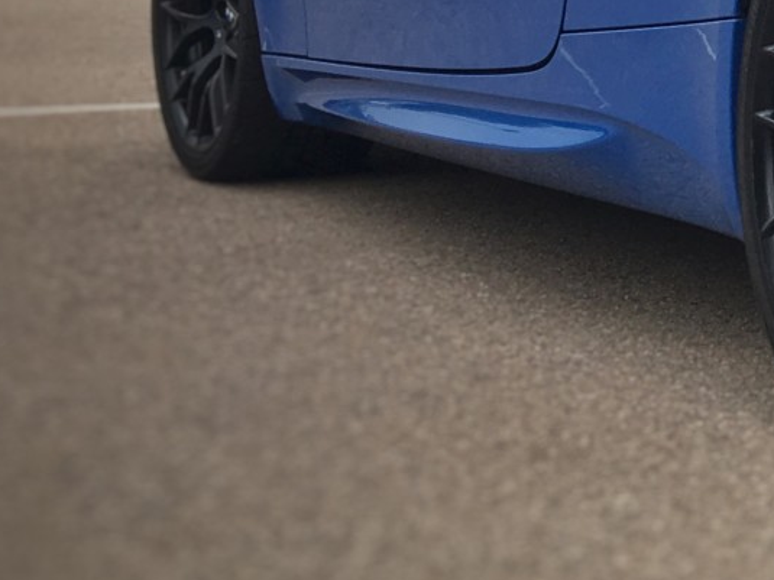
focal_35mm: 111
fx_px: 2481
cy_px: -82
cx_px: 1392
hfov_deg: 15.3
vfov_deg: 13.0
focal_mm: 4.15
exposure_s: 1/810
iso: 25
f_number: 2.2
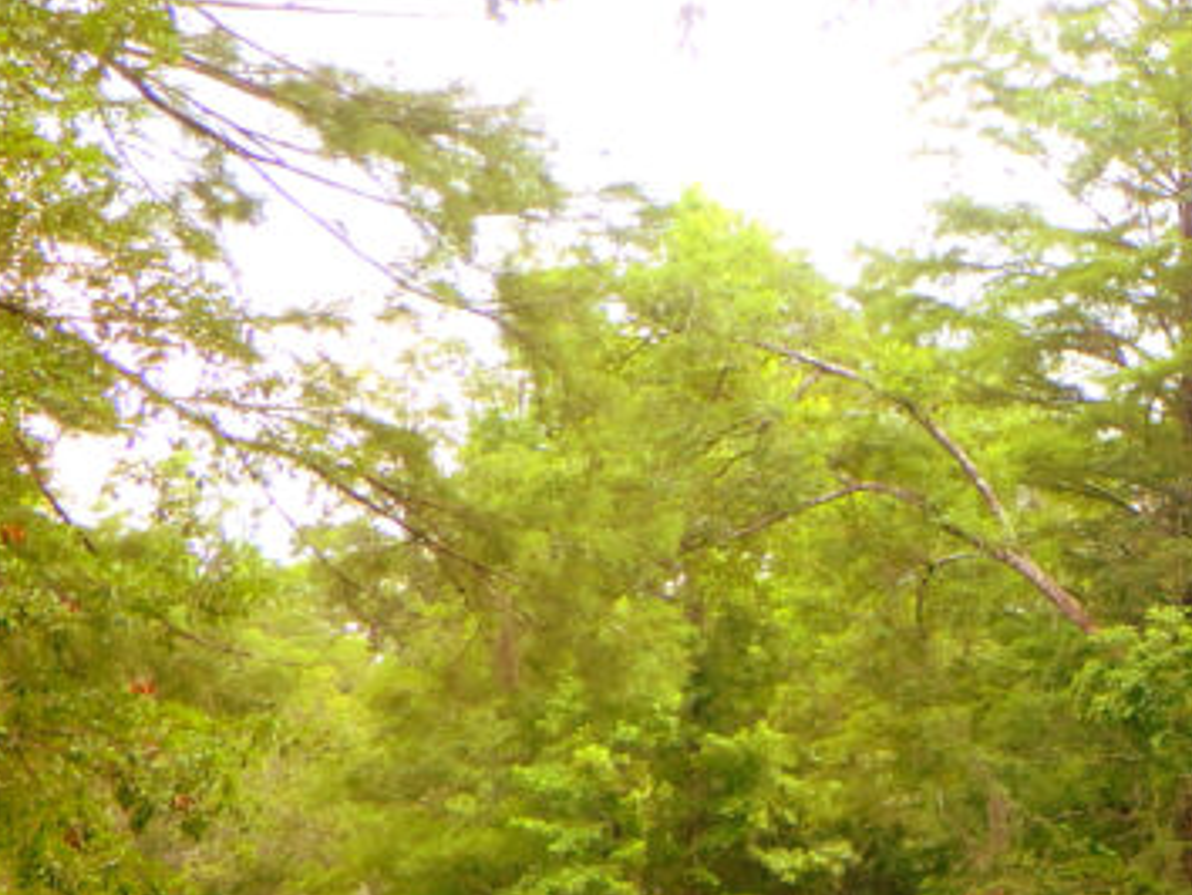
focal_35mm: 104
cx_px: 1596
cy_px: 747
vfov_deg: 14.1
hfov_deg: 17.6
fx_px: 3584
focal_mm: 6.4
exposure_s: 1/80
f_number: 5
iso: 160
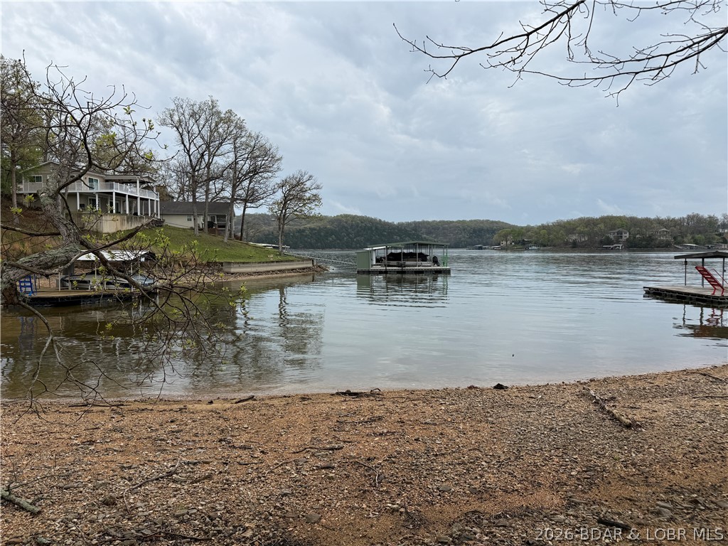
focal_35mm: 24
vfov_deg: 56.8
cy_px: 273
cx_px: 364
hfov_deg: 71.6
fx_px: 505
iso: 80
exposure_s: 1/4405
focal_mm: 6.76
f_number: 1.78
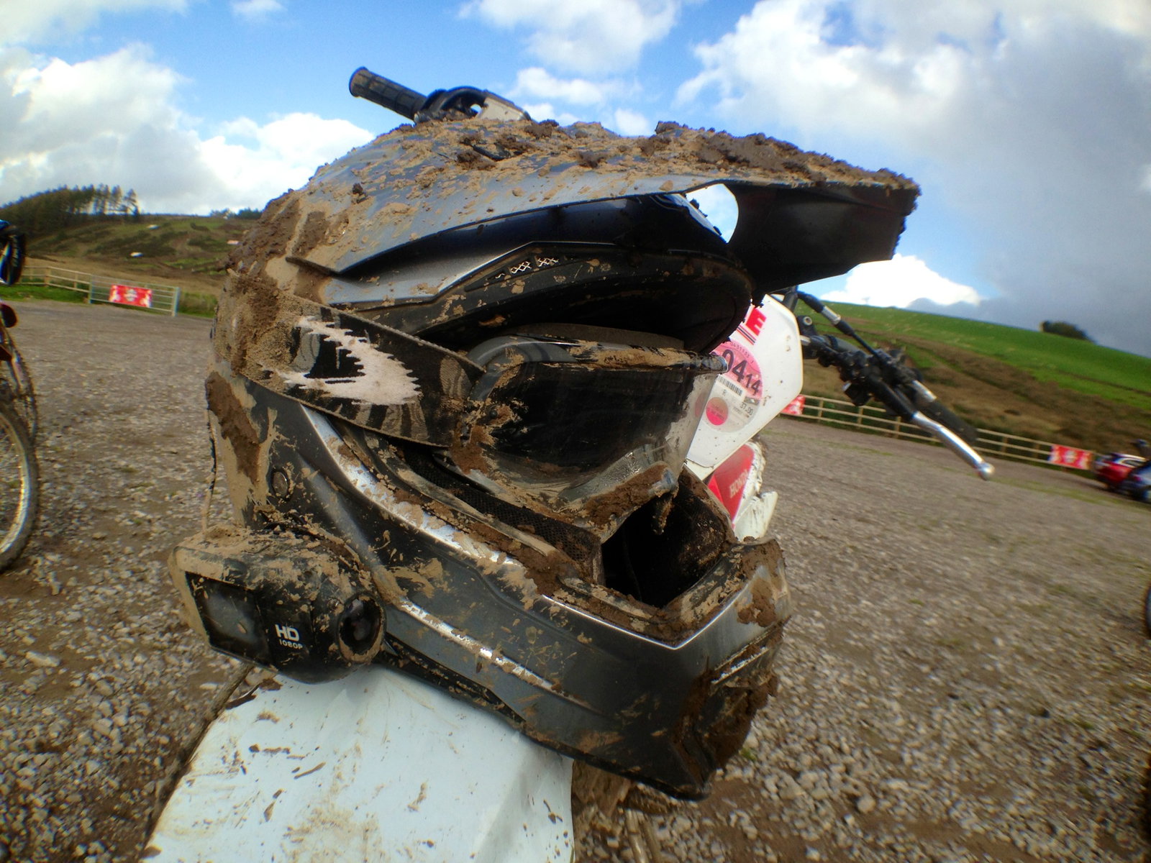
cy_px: 432
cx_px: 576
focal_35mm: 33
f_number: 2.4
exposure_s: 1/753
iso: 50
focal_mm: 4.13
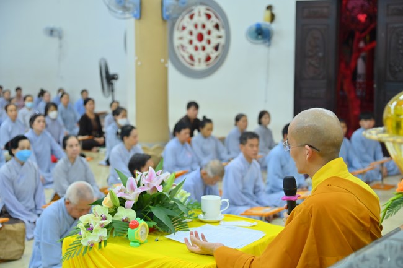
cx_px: 202
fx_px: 616
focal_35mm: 55
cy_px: 134
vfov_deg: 24.6
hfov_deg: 36.3
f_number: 4
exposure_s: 1/80
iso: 1600
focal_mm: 55
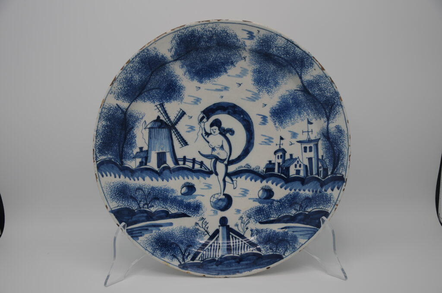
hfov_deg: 43.7
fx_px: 552
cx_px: 221
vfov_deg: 29.8
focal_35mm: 45
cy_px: 146
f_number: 4.2
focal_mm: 30
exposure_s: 1/250
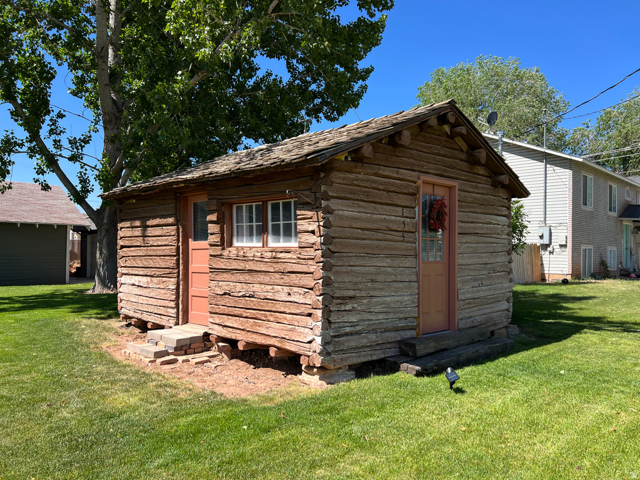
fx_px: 481
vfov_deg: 53.1
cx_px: 320
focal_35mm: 26
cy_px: 240
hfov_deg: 67.3
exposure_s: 1/2353
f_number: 1.5
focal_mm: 5.7
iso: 50
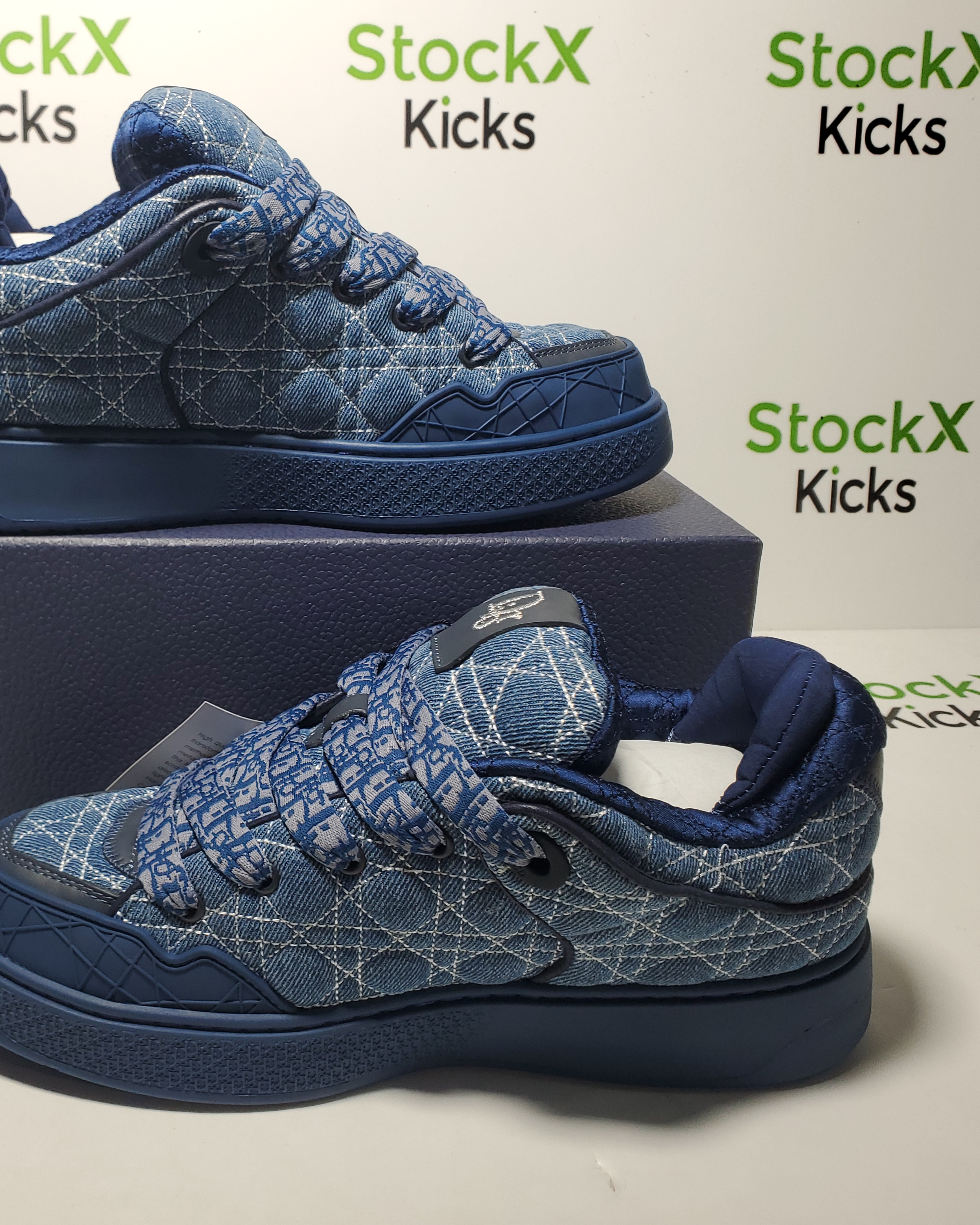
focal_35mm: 34
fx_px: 1233
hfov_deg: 42.9
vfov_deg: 52.8
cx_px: 350
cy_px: 612
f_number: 2.4
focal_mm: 4.3
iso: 50
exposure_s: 1/186
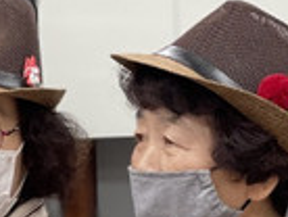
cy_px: 265
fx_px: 1884
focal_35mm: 226
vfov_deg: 6.5
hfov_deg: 8.7
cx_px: 219
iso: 160
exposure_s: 1/120
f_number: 2
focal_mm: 6
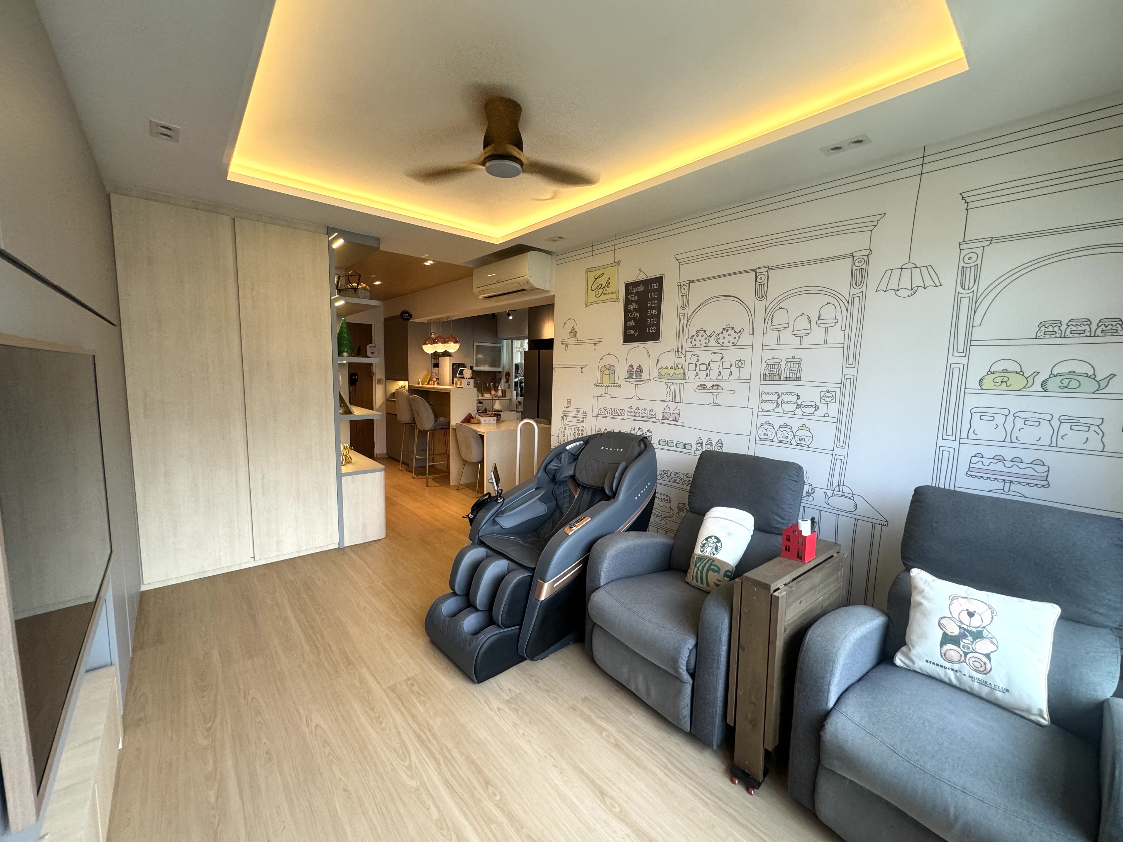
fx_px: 454
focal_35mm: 14
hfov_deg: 102.1
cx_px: 562
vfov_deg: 85.7
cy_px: 421
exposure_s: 1/100
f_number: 2.2
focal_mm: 2.22
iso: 200
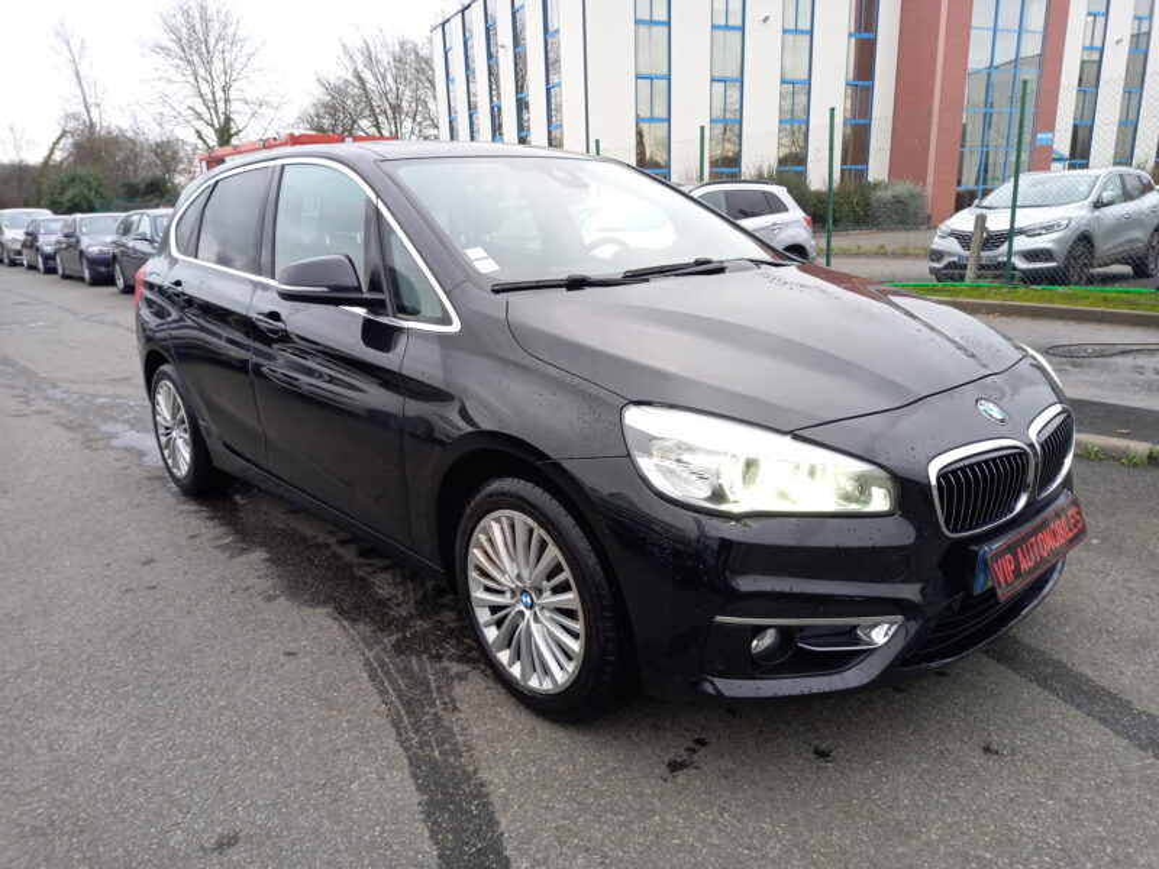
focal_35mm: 25
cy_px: 434
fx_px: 837
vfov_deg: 54.9
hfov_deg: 69.4
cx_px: 580
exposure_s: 1/50
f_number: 2
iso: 80
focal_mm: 4.6
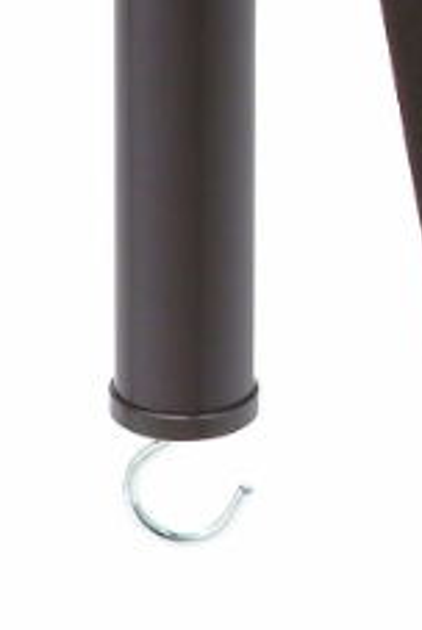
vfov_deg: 4.2
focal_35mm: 495
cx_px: -31
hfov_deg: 2.8
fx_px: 8677
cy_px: -8
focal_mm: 50
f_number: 8
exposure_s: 1/90
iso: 100
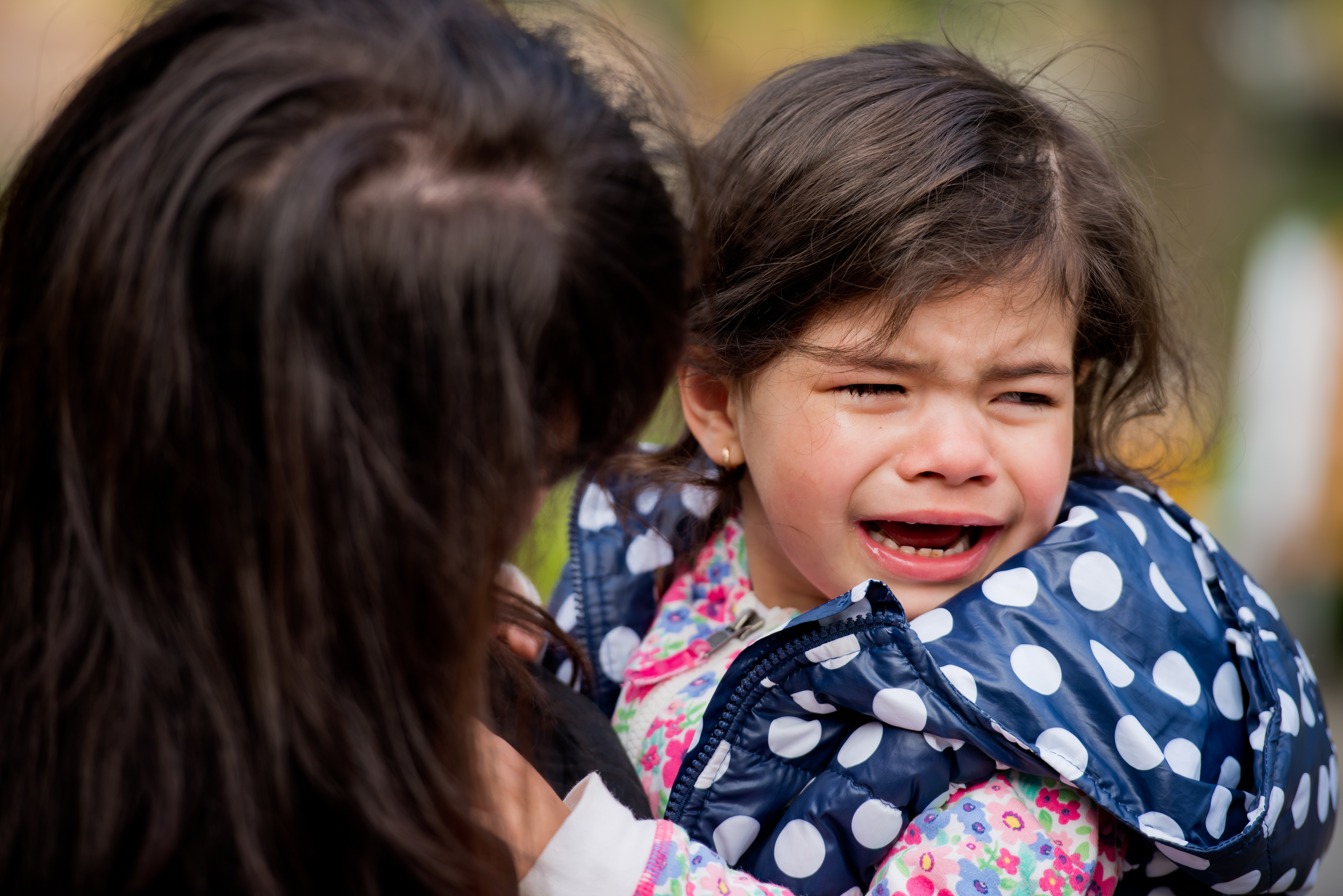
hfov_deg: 10.8
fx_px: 7090
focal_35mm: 190
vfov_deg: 7.2
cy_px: 448
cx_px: 672
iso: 100
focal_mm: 190
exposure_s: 1/200
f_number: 3.5
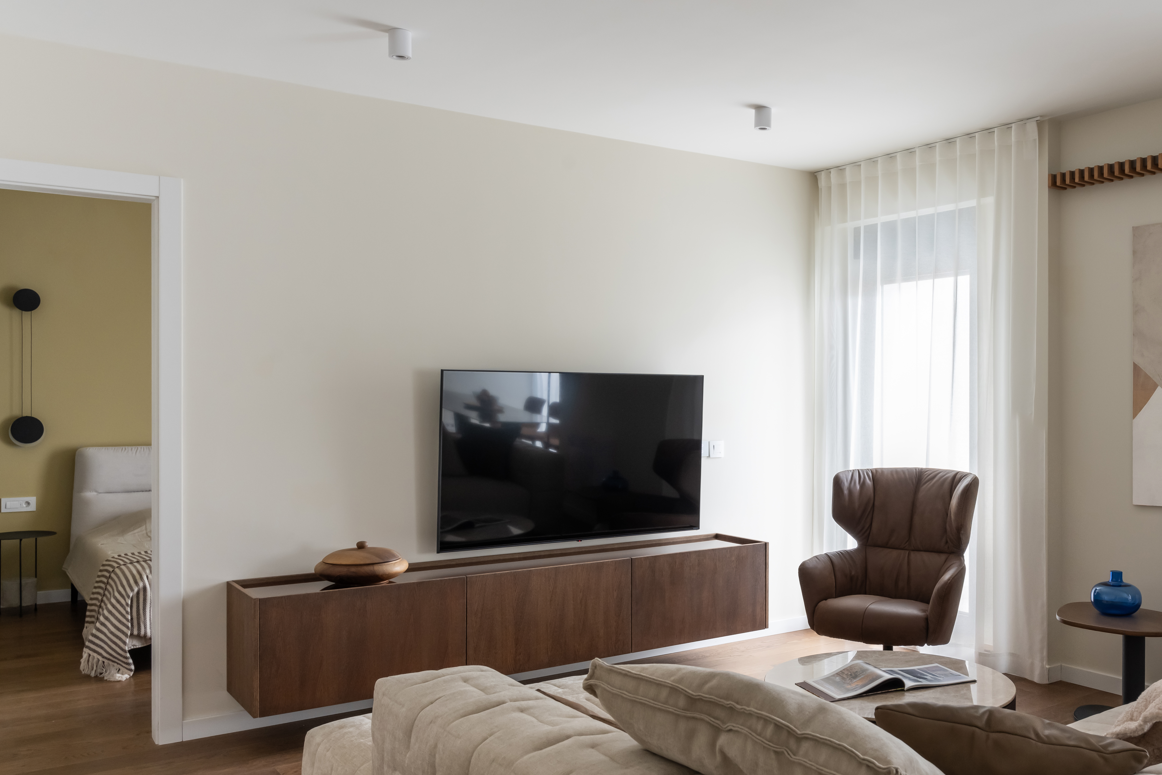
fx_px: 1033
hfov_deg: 57.8
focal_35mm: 32
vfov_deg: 41.1
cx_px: 744
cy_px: 414
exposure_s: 1/13
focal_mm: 24
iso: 500
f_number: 8
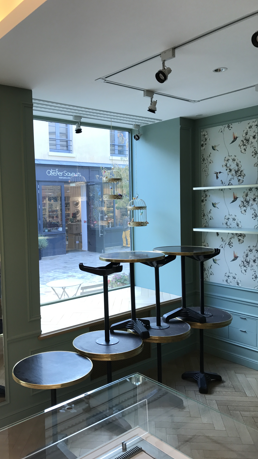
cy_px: 227
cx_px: 104
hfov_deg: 37.6
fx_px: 377
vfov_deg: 62.6
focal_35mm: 31
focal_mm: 3.99
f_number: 1.8
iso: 25
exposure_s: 1/50
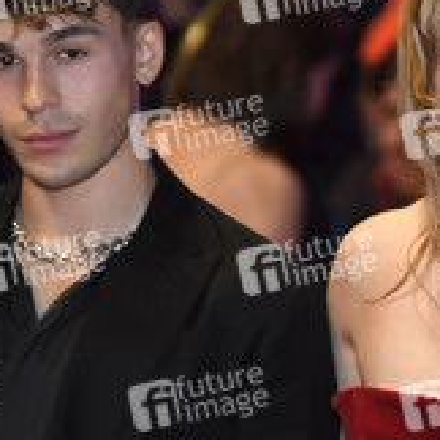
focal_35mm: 296
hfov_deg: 5.9
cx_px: 507
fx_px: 4257
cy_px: 196
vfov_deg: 5.9
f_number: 3.5
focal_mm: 125
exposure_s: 1/500
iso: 800
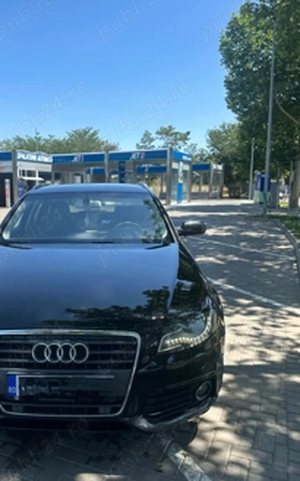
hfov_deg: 39.9
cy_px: 252
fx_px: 406
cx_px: 92
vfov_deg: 61.2
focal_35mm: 31
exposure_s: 1/2469
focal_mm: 6.86
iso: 80
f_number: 1.78
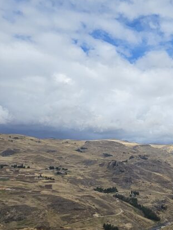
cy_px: 128
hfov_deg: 31.6
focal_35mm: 38
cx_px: 207
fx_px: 253
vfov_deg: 48.9
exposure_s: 1/4244
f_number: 2.2
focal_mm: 2.2
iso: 50
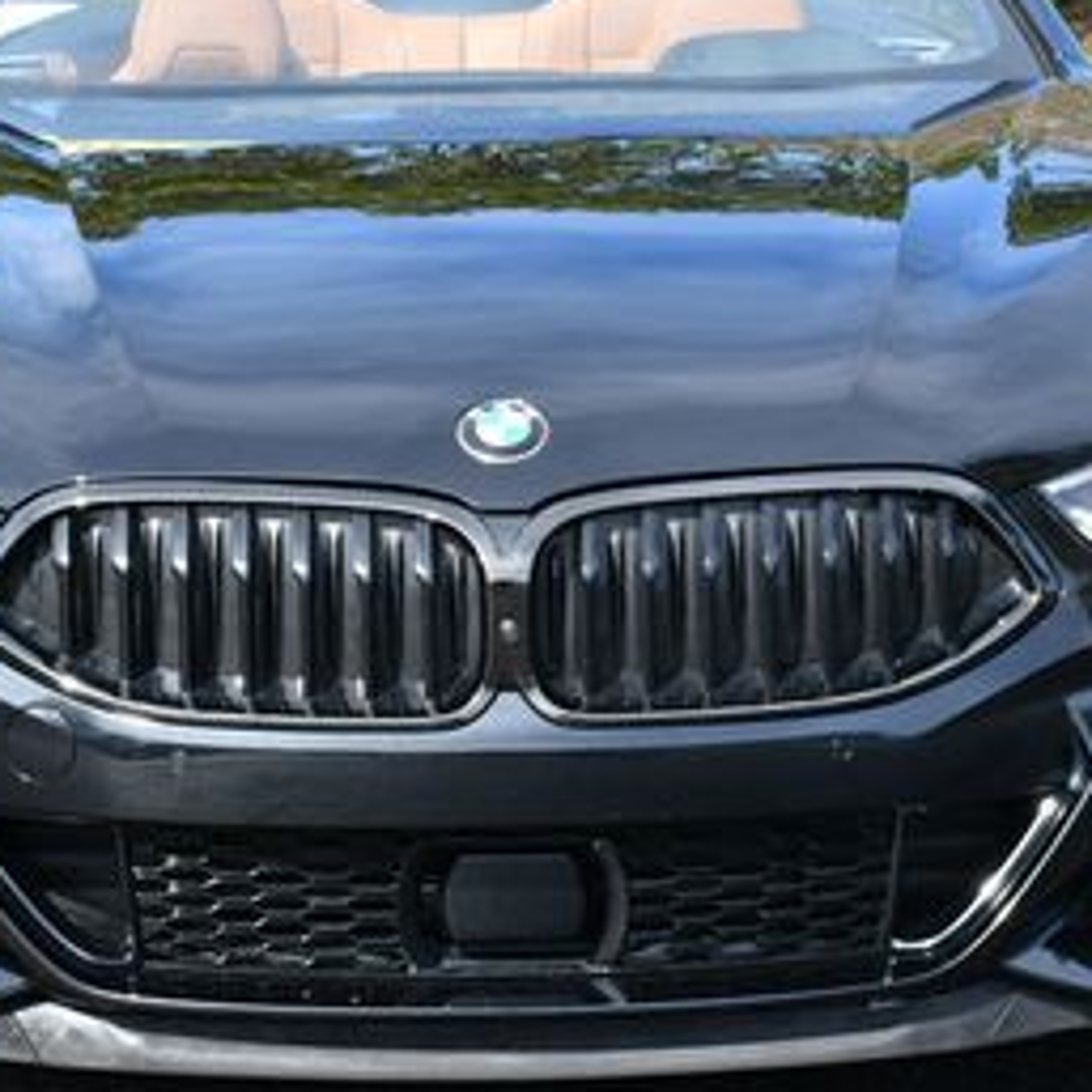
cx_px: 484
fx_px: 4533
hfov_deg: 13.7
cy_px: 412
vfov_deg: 13.7
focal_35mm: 127
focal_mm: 30
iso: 200
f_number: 8
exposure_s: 1/250
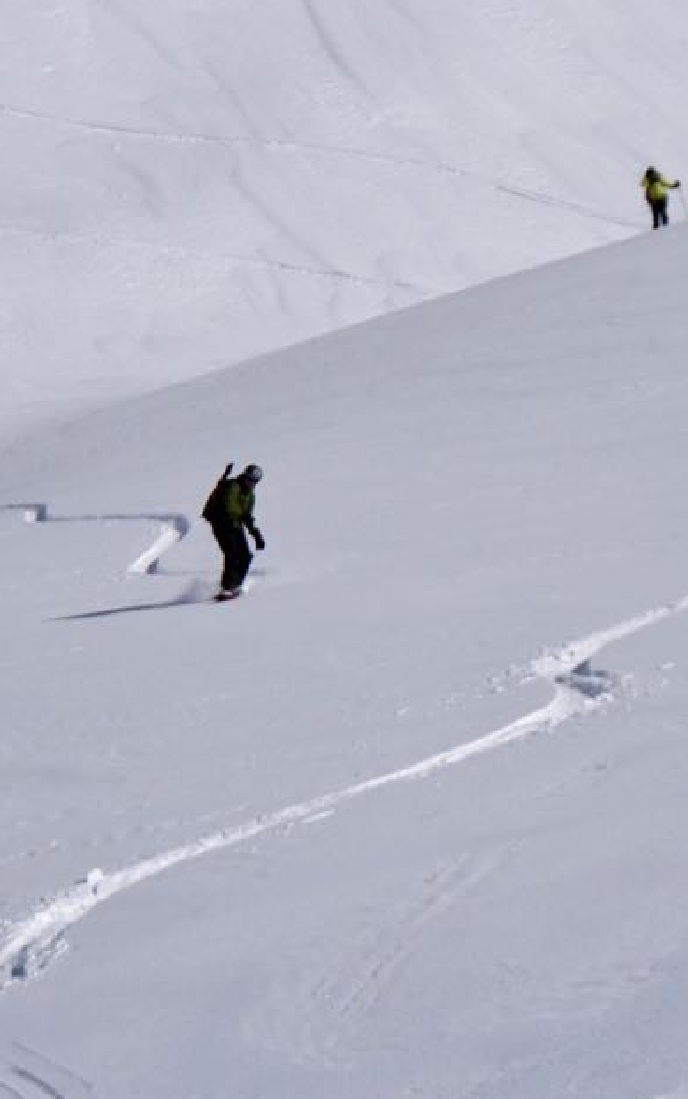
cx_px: 571
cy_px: 553
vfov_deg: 12.7
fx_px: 4942
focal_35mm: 165
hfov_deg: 7.9
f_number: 5.6
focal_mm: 67
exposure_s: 1/2500
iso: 100
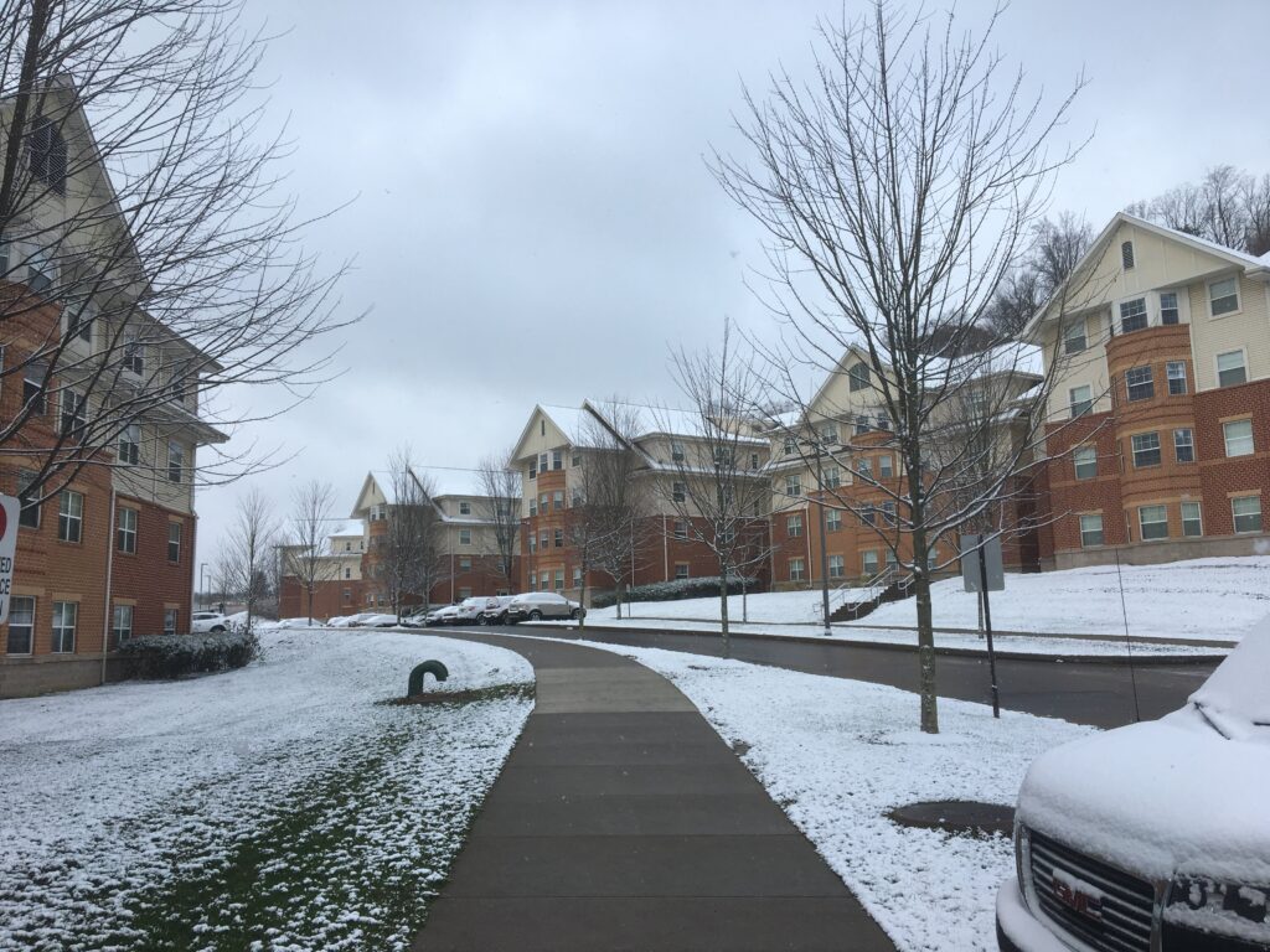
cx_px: 635
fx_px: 1064
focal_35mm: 29
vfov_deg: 48.2
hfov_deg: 61.7
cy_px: 476
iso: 25
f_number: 2.2
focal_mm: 4.15
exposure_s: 1/657
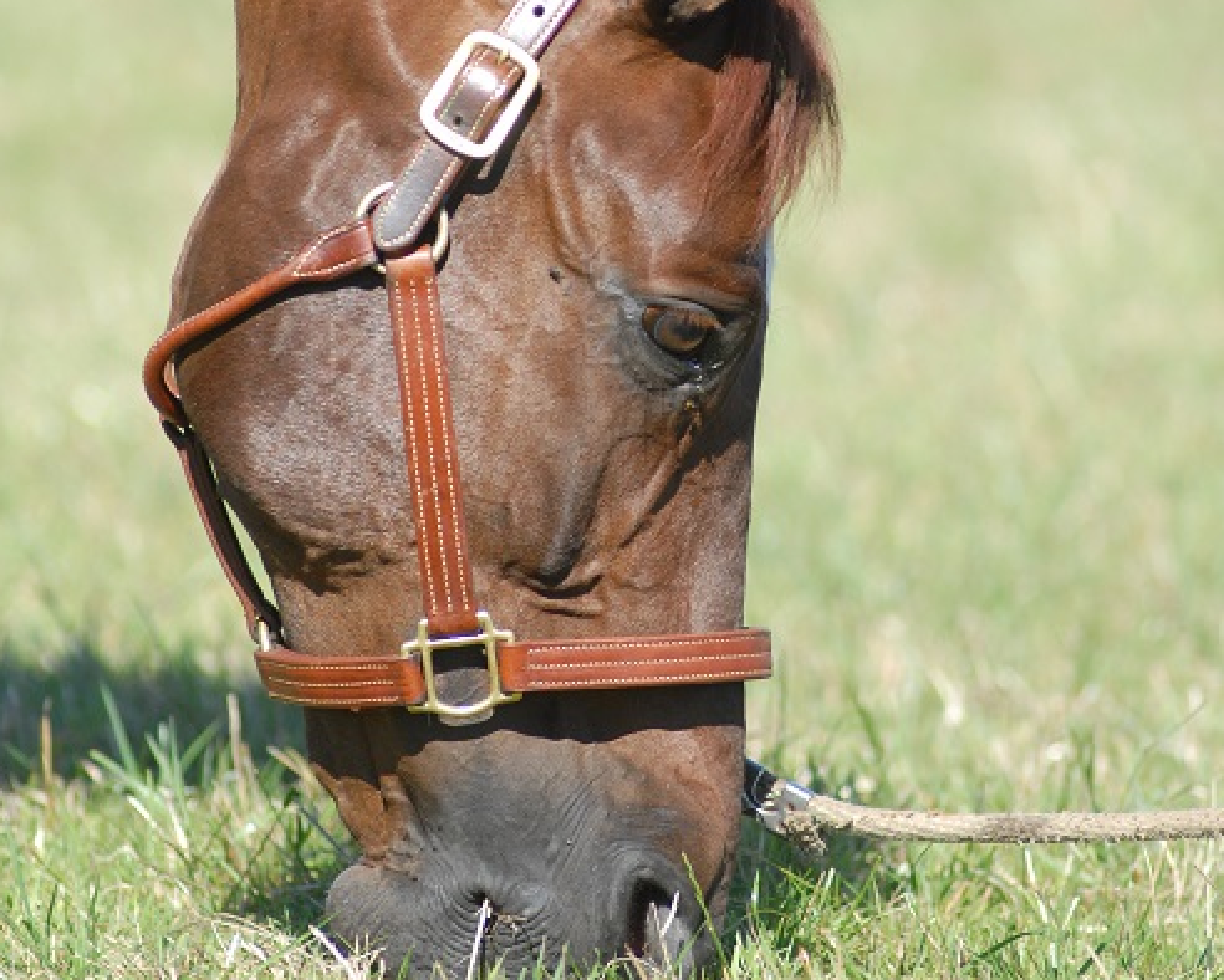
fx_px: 24897
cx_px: 616
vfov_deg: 2.3
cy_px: 266
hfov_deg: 2.8
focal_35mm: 687
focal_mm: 300
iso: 320
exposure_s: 1/2000
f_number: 3.2
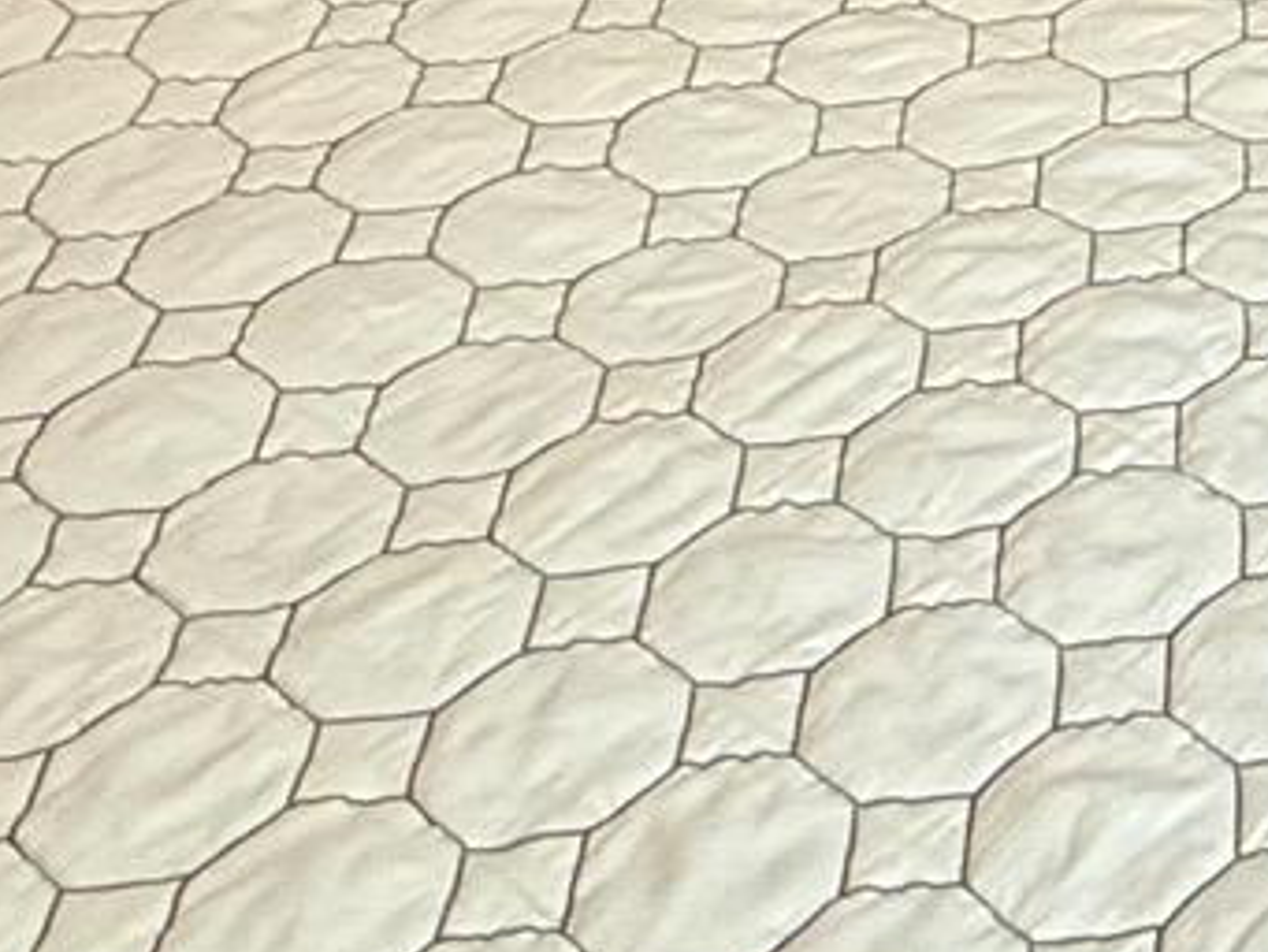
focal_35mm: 84
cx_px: 1499
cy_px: -1380
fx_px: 3078
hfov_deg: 21.7
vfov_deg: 13.0
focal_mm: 2.22
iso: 200
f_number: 2.2
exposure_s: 1/60
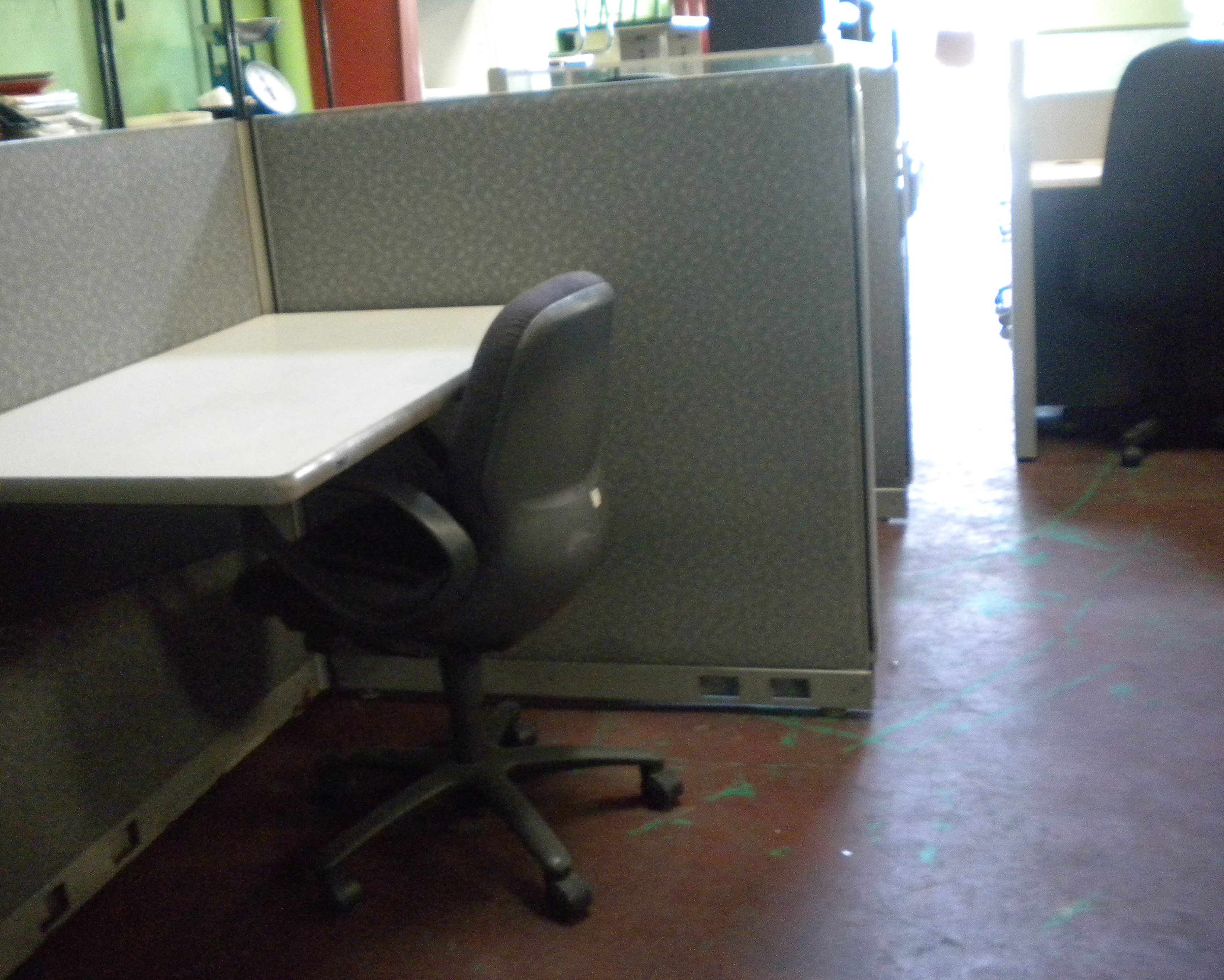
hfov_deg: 49.1
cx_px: 595
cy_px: 483
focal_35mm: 37
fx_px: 1340
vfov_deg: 40.1
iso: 679
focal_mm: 6.3
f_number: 3.1
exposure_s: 1/8.8
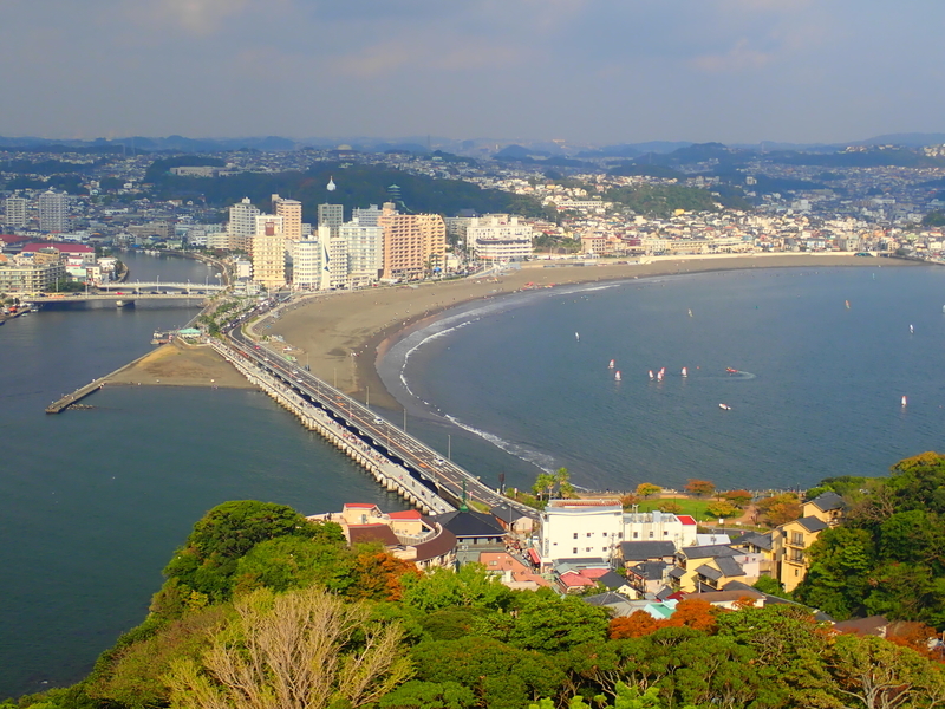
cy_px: 354
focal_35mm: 57
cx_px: 472
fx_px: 1556
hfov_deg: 33.8
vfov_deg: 25.7
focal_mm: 10.29
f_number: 5
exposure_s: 1/640
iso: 100
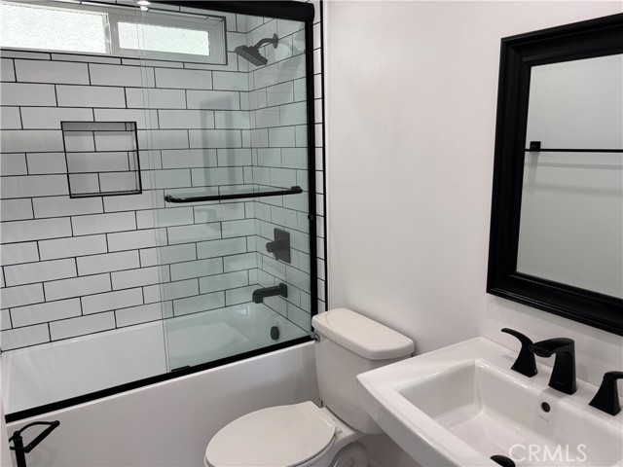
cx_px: 312
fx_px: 468
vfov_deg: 53.1
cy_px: 234
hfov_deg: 67.3
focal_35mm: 26
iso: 64
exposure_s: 1/120
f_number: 1.6
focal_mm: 5.96
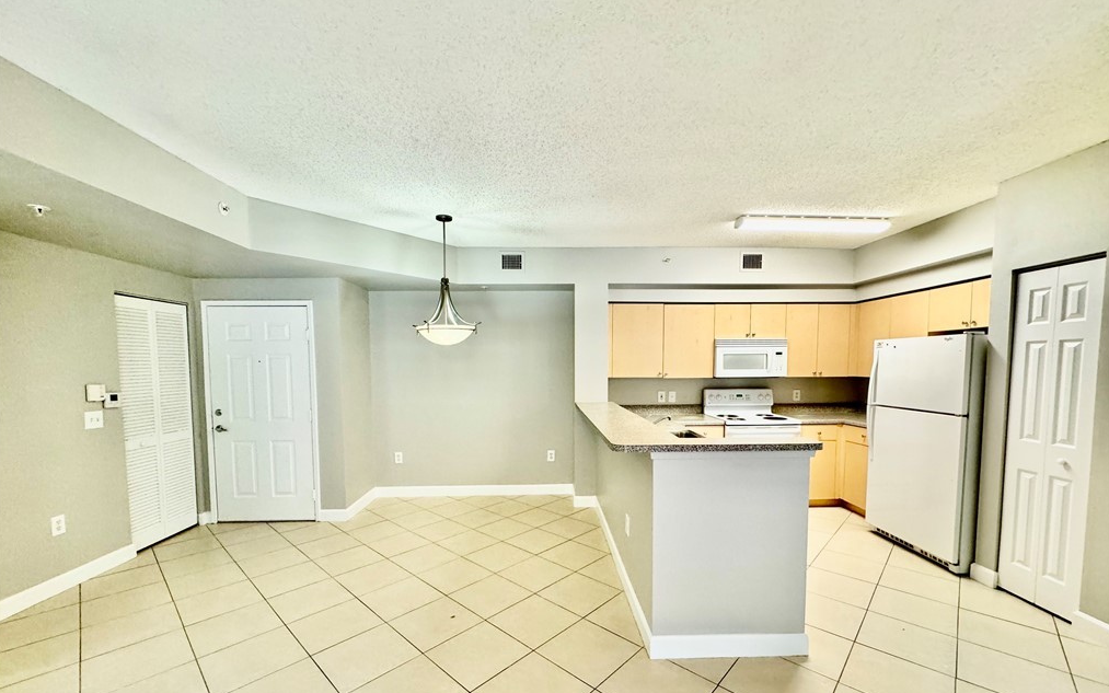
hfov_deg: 101.5
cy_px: 392
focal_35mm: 15
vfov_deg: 74.4
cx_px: 555
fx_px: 453
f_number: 2.2
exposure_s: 1/120
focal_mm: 2.22
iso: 320
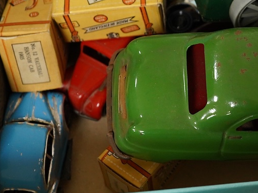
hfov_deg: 19.8
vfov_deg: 15.2
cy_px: 71
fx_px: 723
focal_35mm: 97
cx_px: 238
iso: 2000
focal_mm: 30
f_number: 8
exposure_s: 1/100
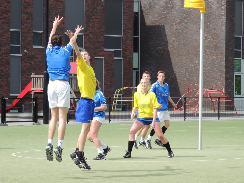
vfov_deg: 8.7
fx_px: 1198
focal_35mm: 170
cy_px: 92
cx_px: 122
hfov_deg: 11.6
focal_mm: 30.3
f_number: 4.5
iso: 160
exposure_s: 1/500
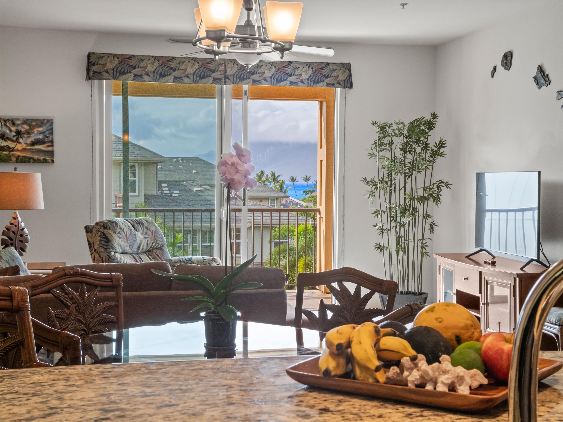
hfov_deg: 33.2
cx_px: 282
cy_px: 211
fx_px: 944
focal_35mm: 58
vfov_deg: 25.2
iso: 800
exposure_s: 1/10
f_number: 11
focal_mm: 29
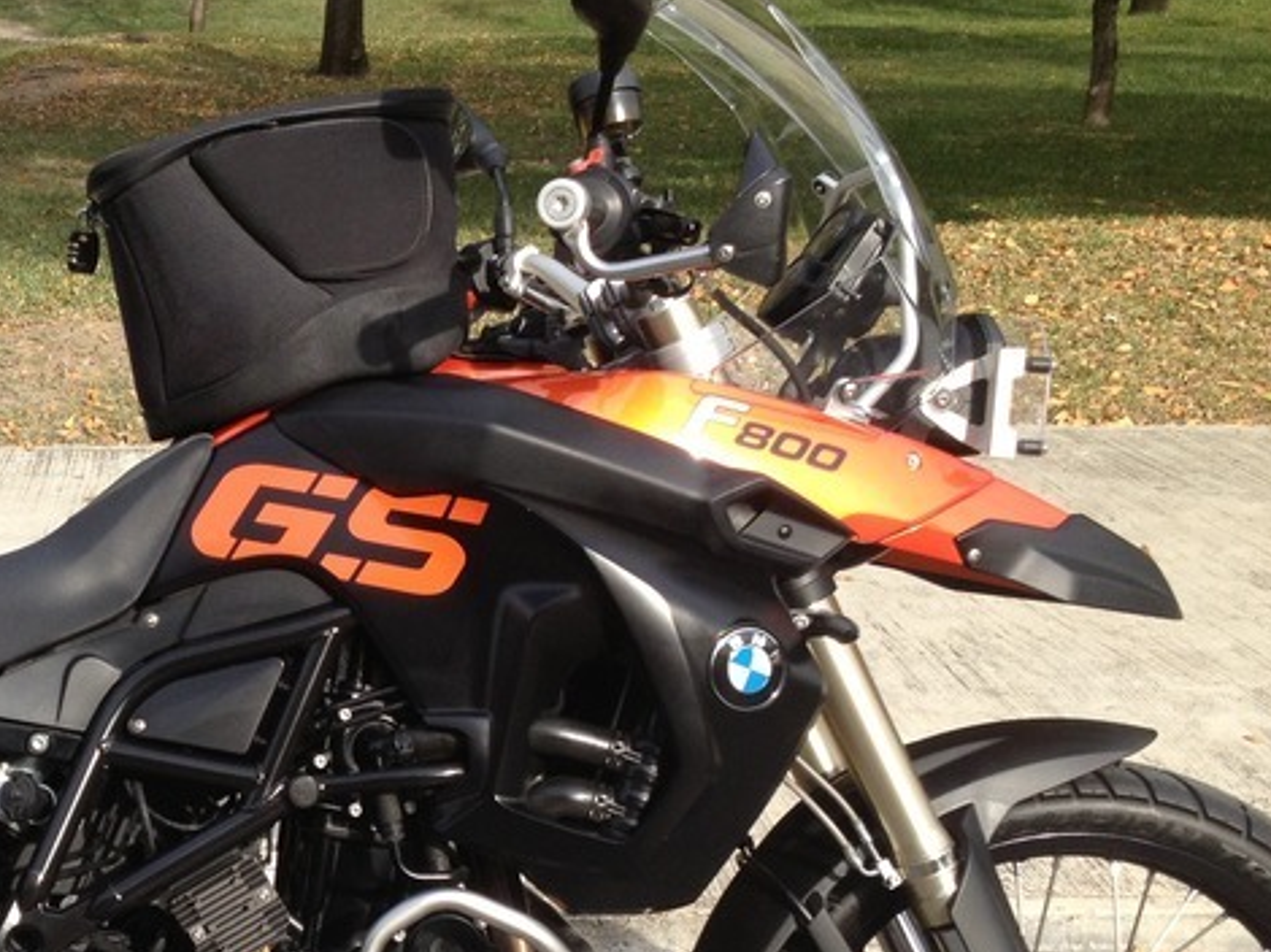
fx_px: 2679
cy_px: 702
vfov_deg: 20.0
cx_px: 176
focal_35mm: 73
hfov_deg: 26.0
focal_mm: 4.28
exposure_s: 1/563
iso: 50
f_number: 2.4
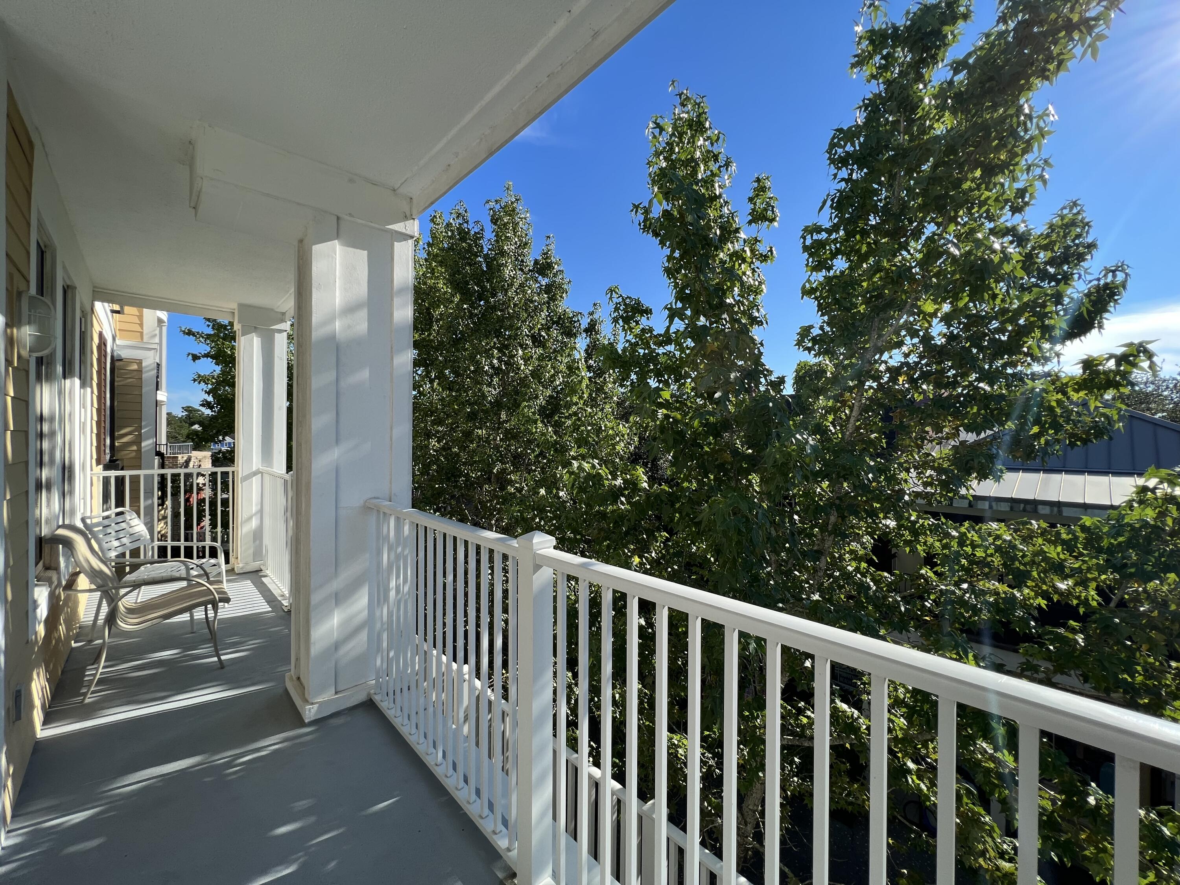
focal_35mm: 13
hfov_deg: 106.2
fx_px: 443
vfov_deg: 89.9
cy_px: 442
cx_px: 590
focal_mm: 1.57
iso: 32
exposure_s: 1/791
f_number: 1.8
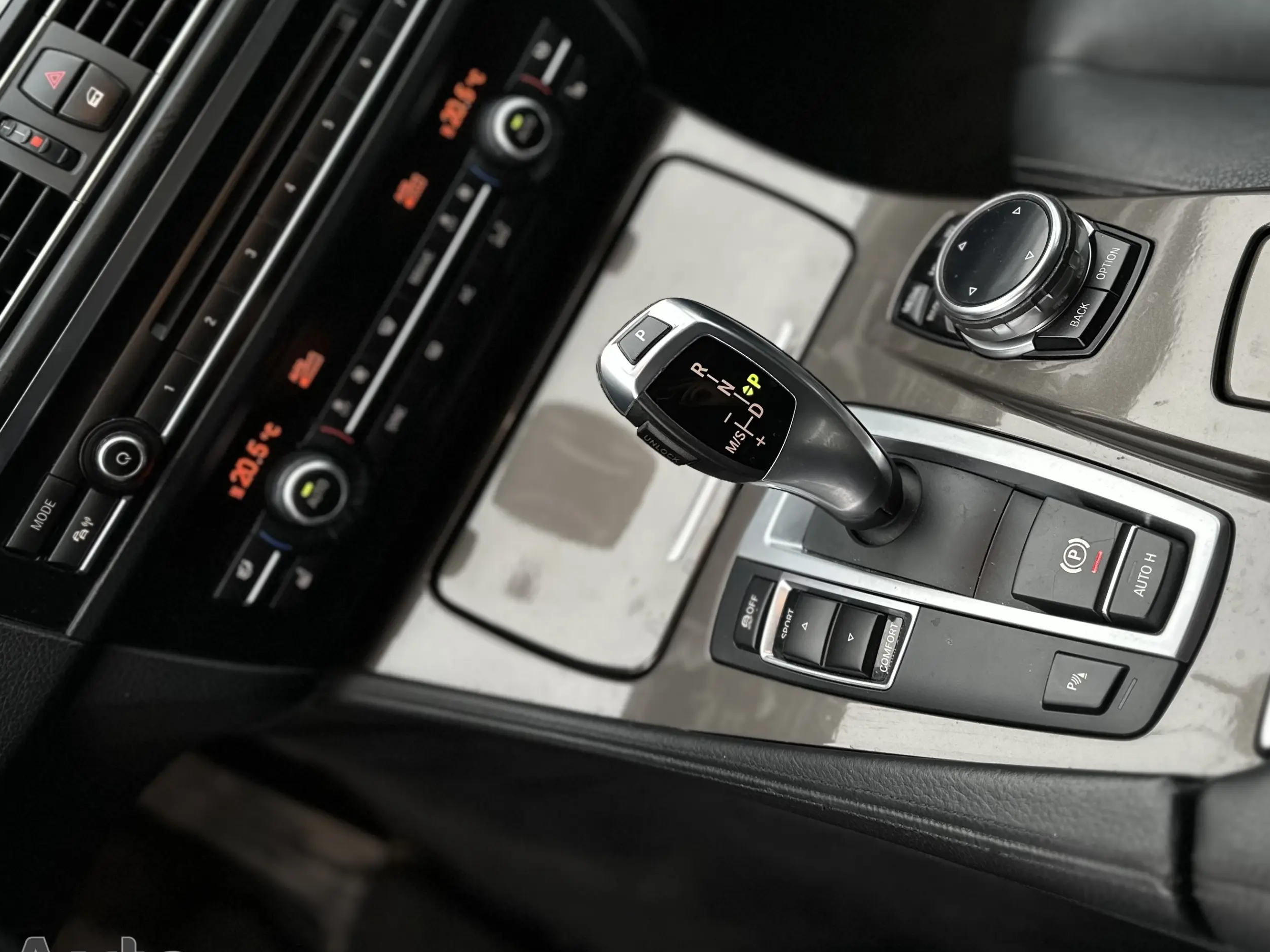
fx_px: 1357
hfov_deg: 49.9
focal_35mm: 37
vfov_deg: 38.1
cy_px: 296
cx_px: 741
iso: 64
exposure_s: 1/121
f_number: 1.78
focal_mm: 6.86
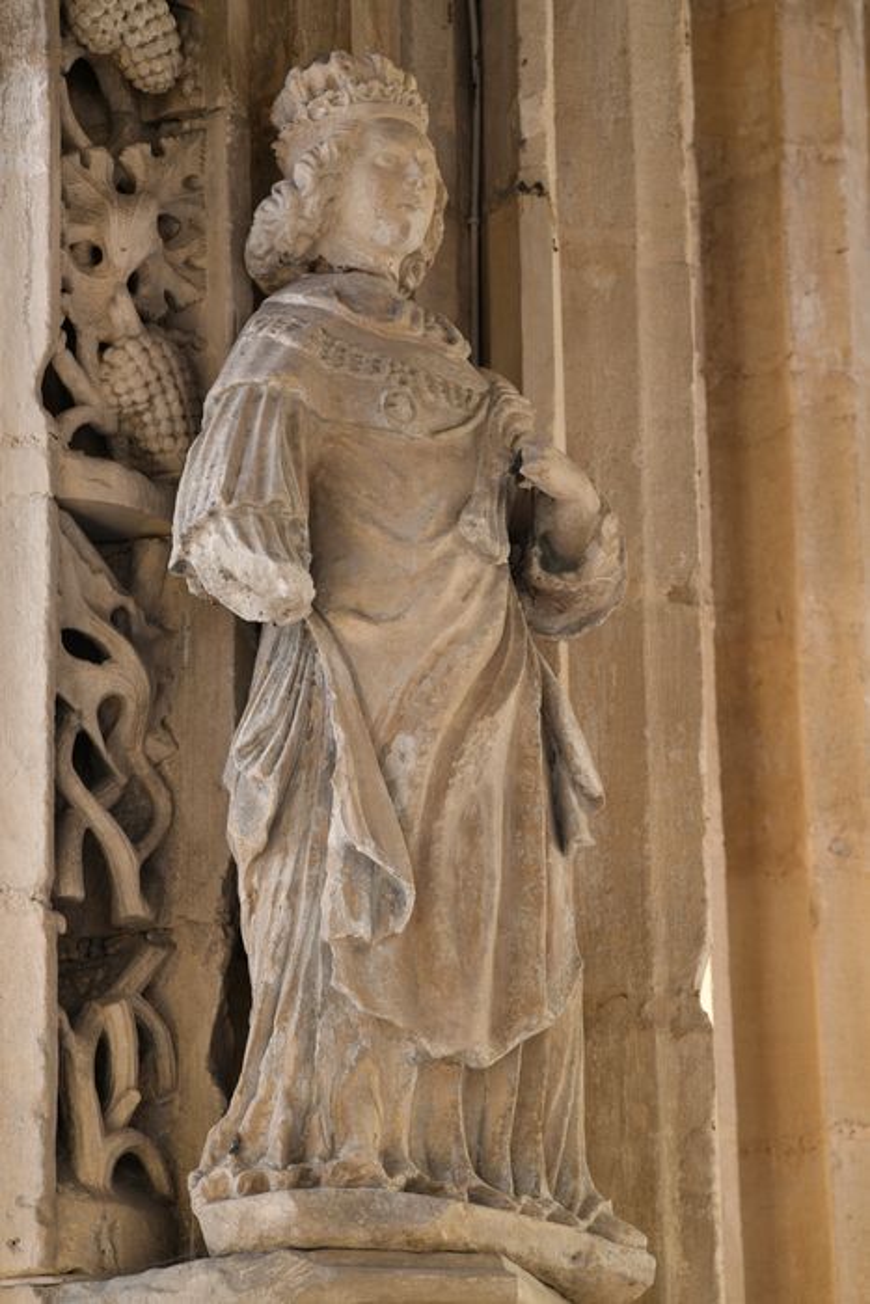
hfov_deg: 7.6
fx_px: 6521
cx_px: 435
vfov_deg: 11.4
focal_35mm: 180
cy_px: 652
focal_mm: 180
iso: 64
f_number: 11
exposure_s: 2
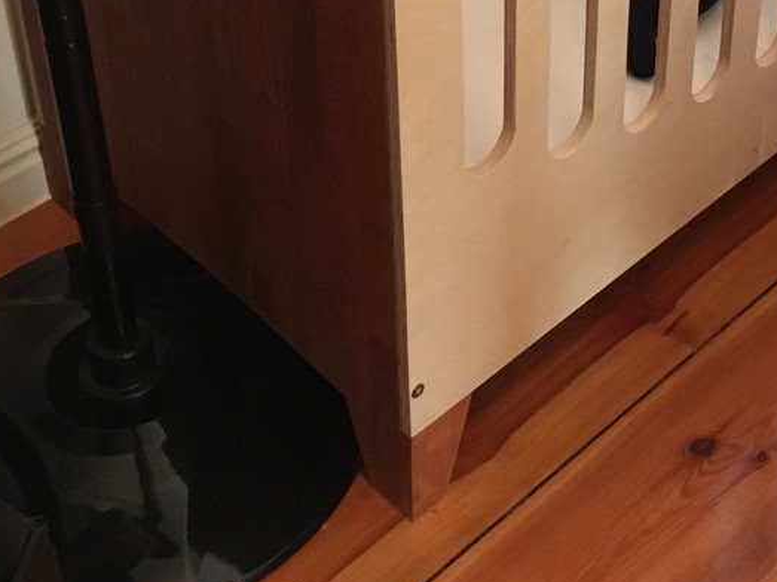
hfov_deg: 27.2
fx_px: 1593
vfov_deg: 19.5
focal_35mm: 71
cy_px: -110
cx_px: 530
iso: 200
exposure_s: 1/17
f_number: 2.2
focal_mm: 4.15
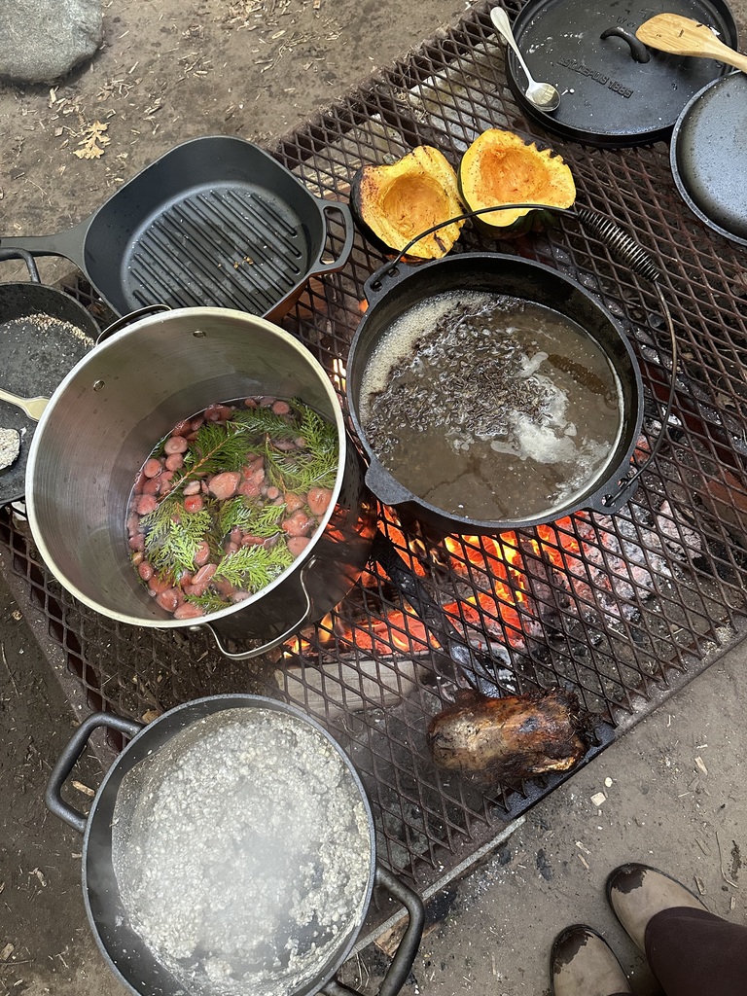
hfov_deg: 56.8
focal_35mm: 24
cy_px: 498
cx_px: 374
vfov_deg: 71.6
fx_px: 691
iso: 400
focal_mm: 6.86
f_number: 1.78
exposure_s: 1/60
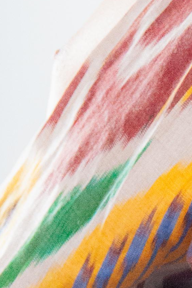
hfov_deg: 2.6
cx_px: 158
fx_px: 4200
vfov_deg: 3.9
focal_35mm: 524
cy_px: 409
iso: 3200
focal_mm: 70
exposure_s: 1/125
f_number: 5.3
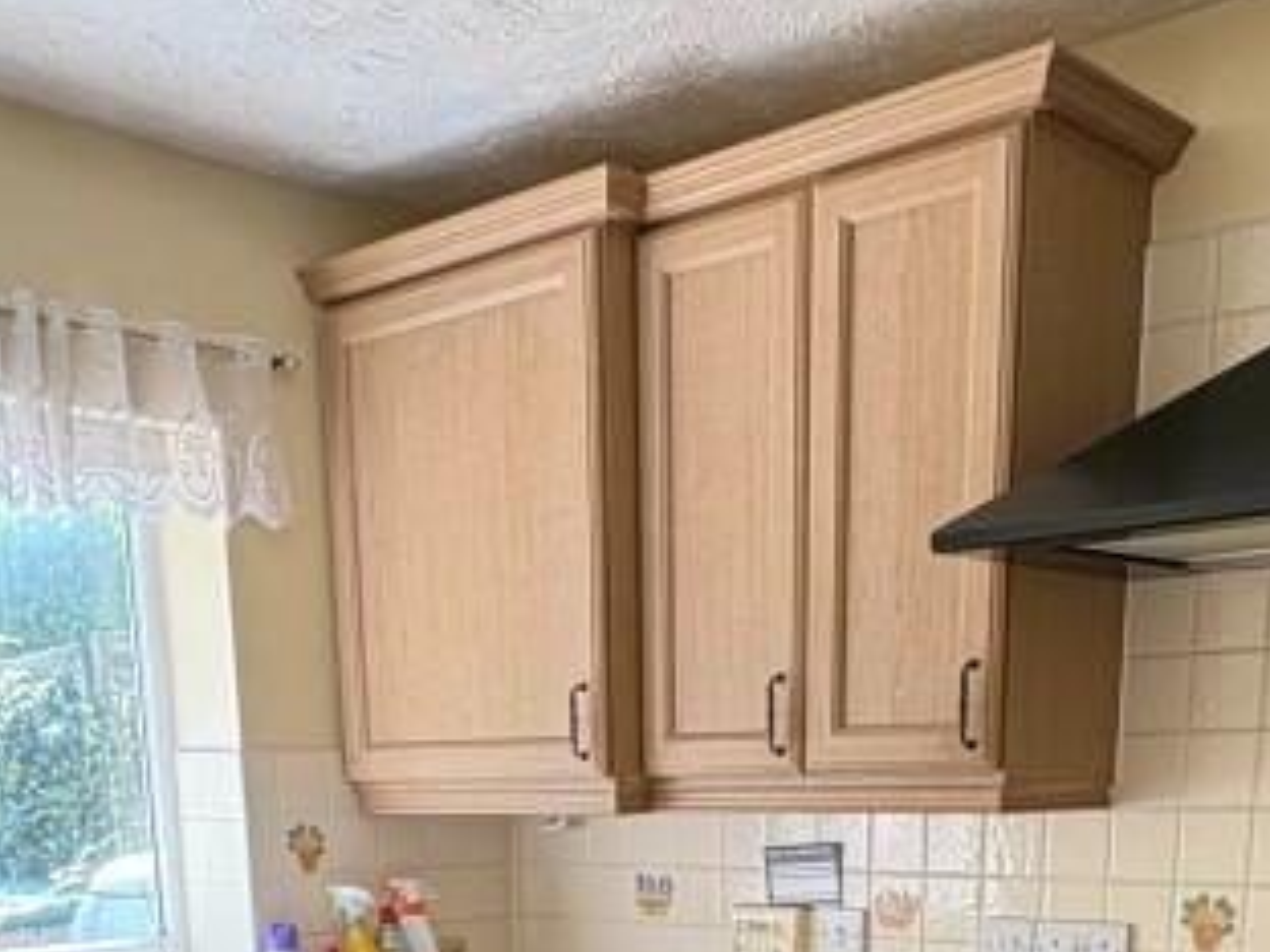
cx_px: 635
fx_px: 1688
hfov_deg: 41.2
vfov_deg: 26.9
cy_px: 1216
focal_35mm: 46
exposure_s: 1/74
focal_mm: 2.22
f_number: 2.2
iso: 250
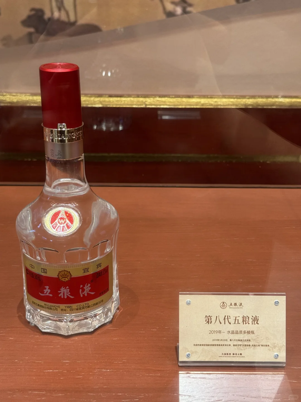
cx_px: 150
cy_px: 201
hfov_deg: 30.3
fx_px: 557
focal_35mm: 48
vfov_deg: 39.7
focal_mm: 6.76
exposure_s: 1/50
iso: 125
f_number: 1.78
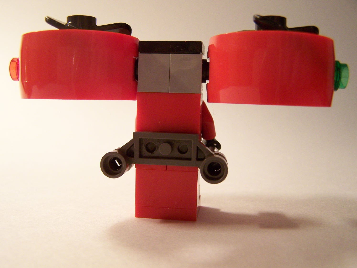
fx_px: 392
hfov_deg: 49.0
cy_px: 134
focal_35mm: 38
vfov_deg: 37.7
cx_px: 178
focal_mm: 6.3
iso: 160
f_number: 2.8
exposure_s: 1/30
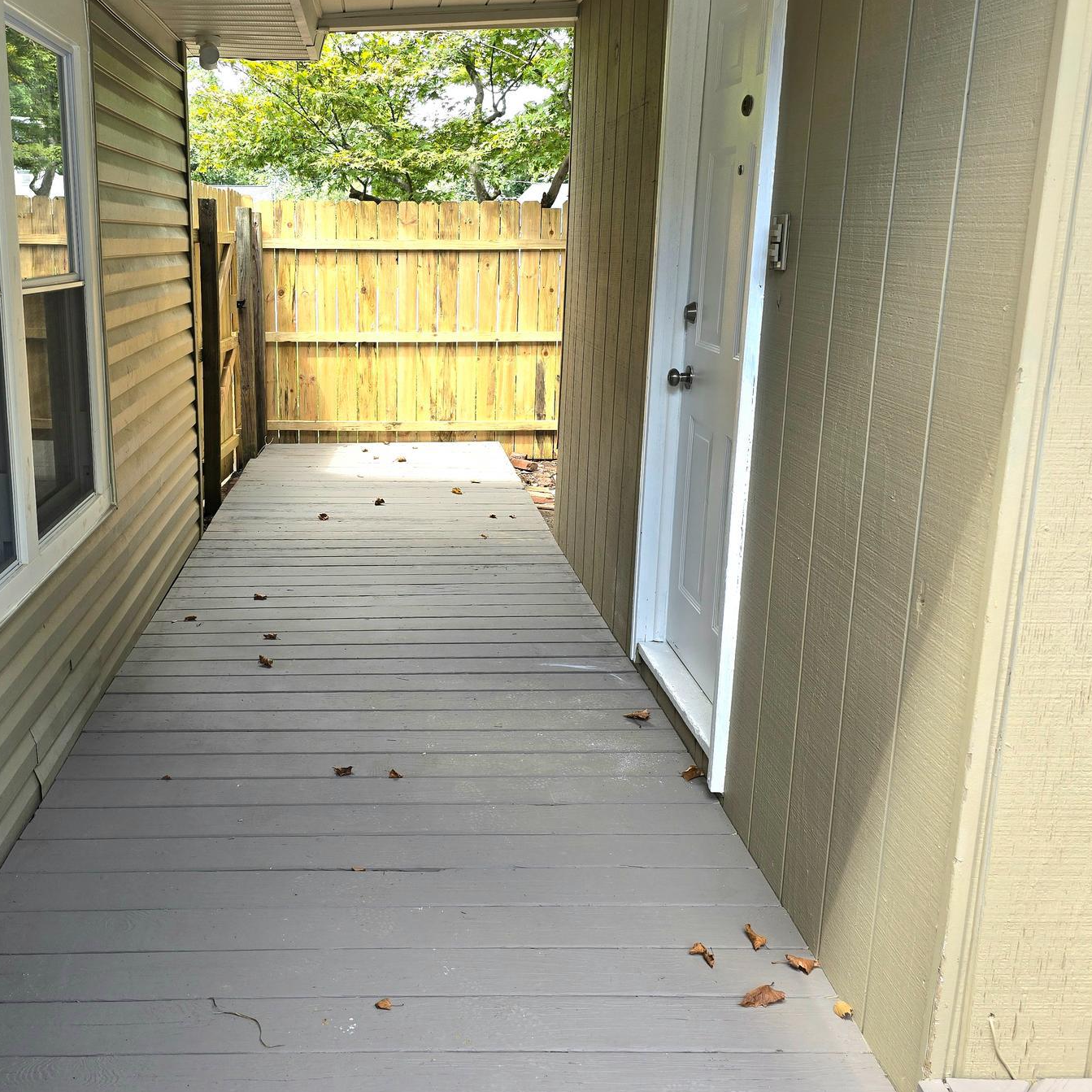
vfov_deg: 52.5
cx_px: 373
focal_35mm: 31
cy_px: 505
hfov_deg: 51.7
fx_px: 1106
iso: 40
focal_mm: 6.3
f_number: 1.7
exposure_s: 1/182
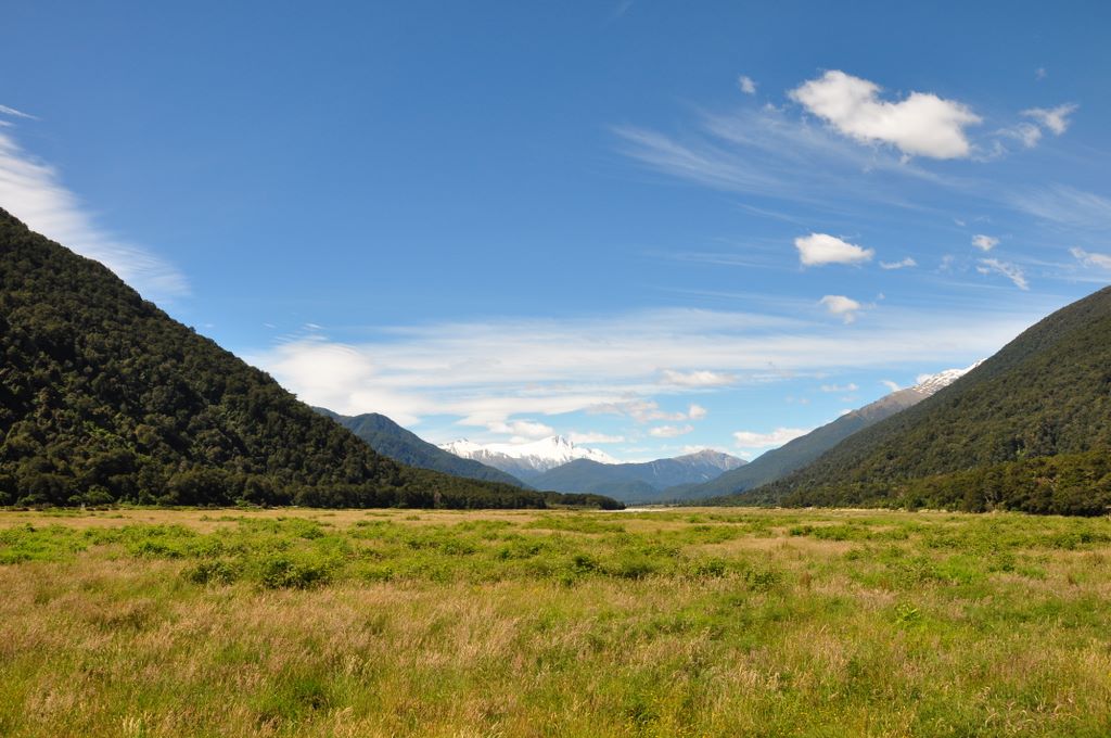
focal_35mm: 27
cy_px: 369
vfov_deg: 47.8
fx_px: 832
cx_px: 556
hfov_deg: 67.4
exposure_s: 1/320
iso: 200
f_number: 10
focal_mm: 18
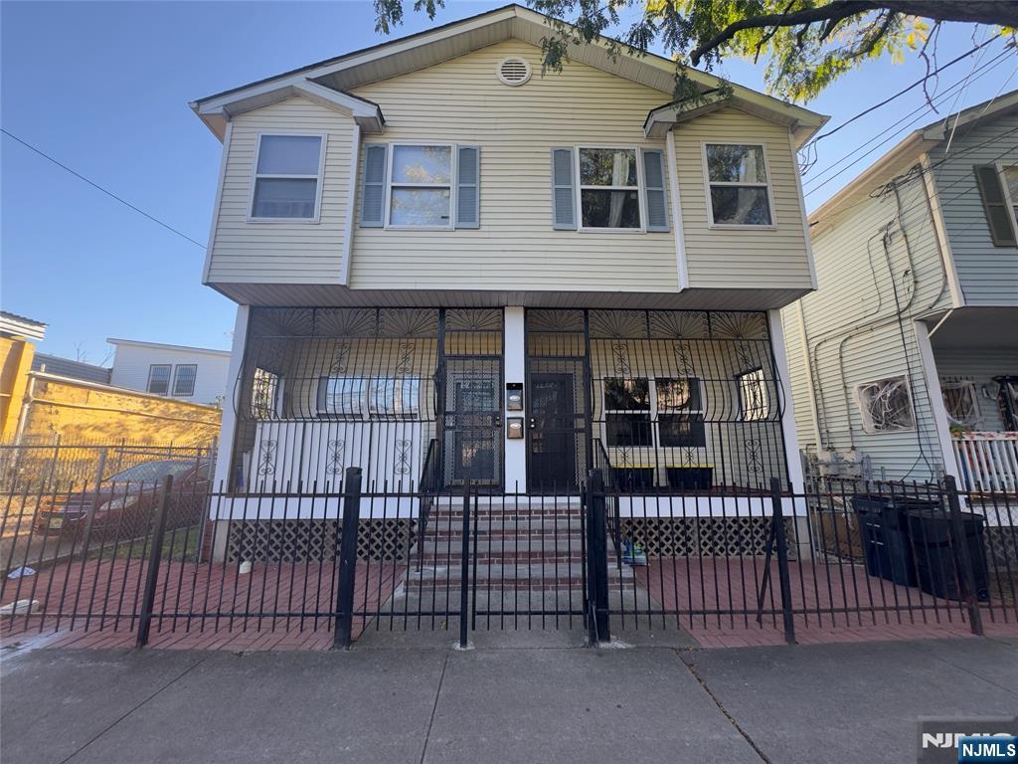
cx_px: 509
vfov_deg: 85.7
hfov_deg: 102.1
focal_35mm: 14
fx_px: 412
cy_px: 382
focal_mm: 2.22
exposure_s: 1/169
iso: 40
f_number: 2.2
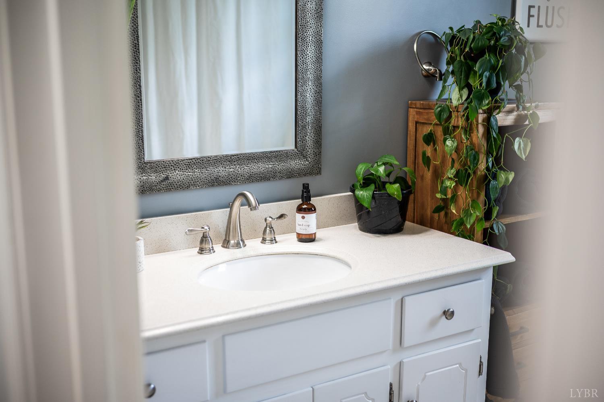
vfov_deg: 33.3
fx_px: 670
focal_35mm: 40
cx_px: 302
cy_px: 201
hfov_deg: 48.5
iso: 200
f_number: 2.5
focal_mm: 40
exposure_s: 1/60
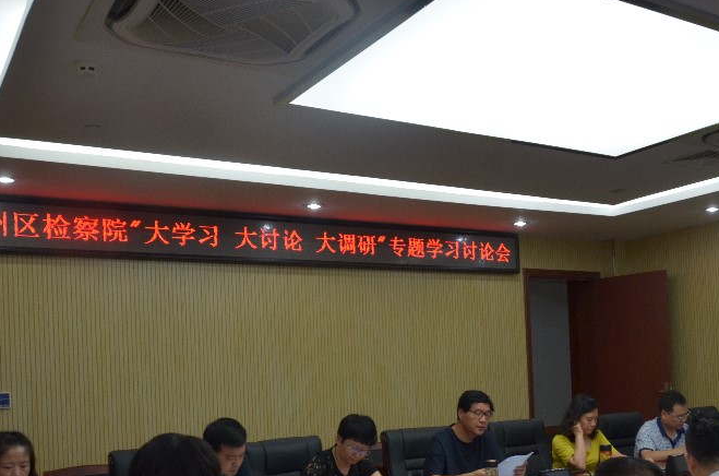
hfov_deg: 47.0
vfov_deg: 31.9
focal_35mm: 41
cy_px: 358
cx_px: 456
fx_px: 817
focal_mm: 18
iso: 1000
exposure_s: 1/160
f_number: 6.3
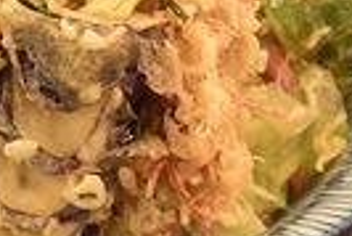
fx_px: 1801
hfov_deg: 11.1
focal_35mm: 184
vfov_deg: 7.5
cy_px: 12
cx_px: 16
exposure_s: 1/50
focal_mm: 18.5
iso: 800
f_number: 1.8
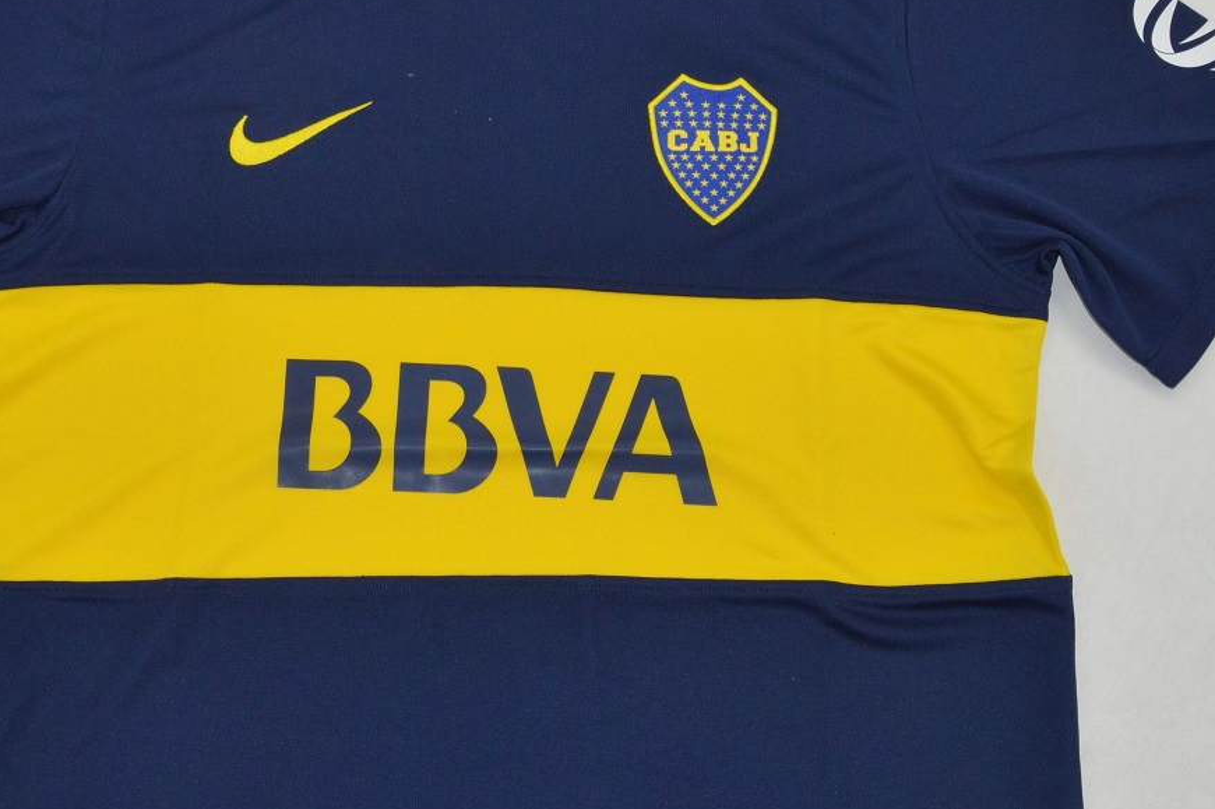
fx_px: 1889
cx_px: 498
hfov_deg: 35.6
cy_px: 506
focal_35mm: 56
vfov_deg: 24.1
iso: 400
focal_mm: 18
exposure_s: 1/200
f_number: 10
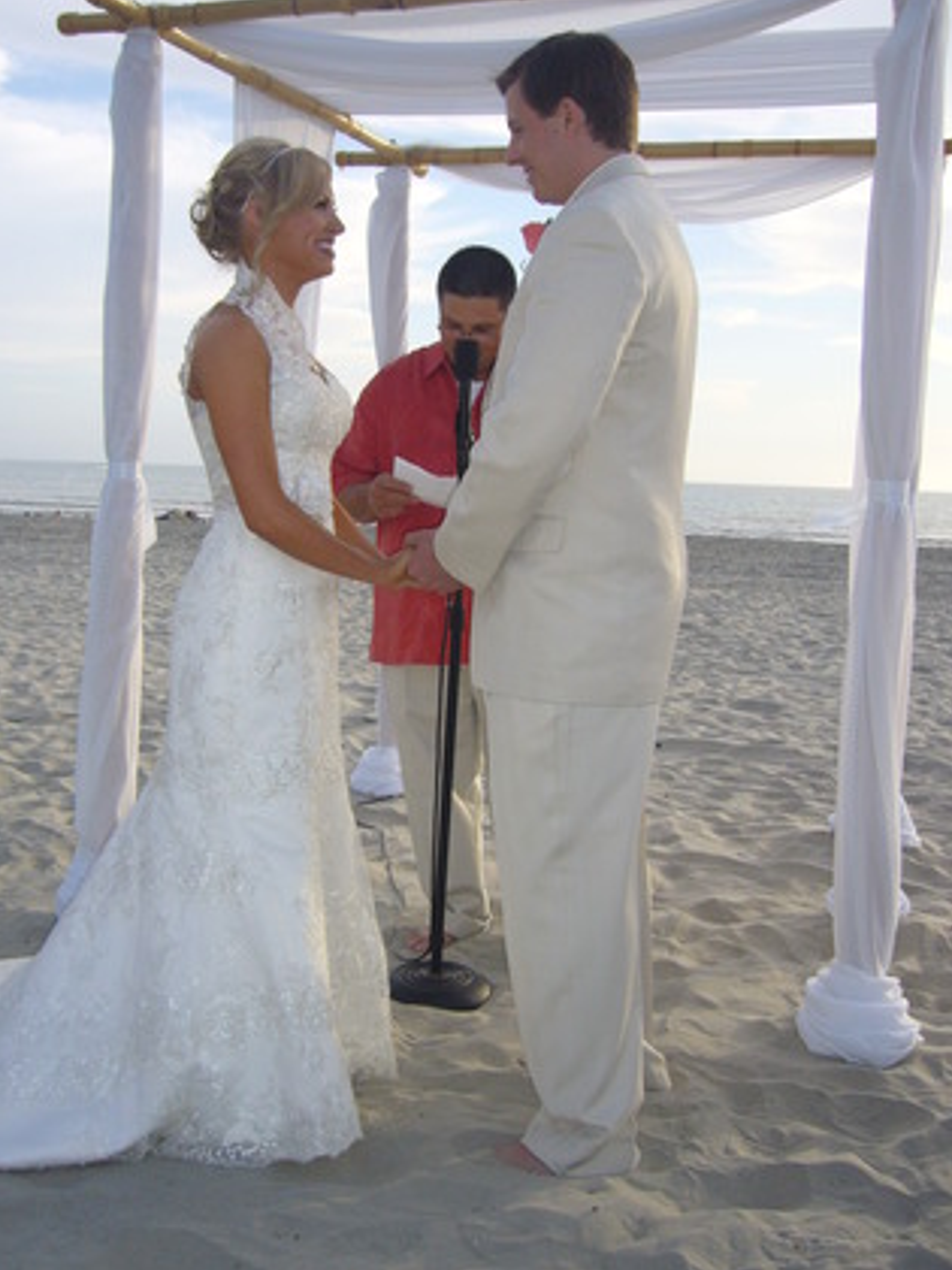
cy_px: 623
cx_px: 435
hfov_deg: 35.9
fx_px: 1467
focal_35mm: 40
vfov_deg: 46.8
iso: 80
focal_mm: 5.8
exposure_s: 1/500
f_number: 2.8
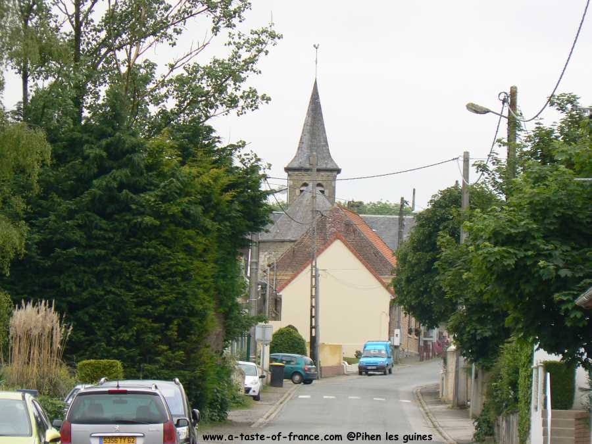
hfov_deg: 7.0
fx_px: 4823
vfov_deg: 5.3
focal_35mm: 282
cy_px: 222
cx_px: 296
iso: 80
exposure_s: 1/200
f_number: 5.6
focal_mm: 47
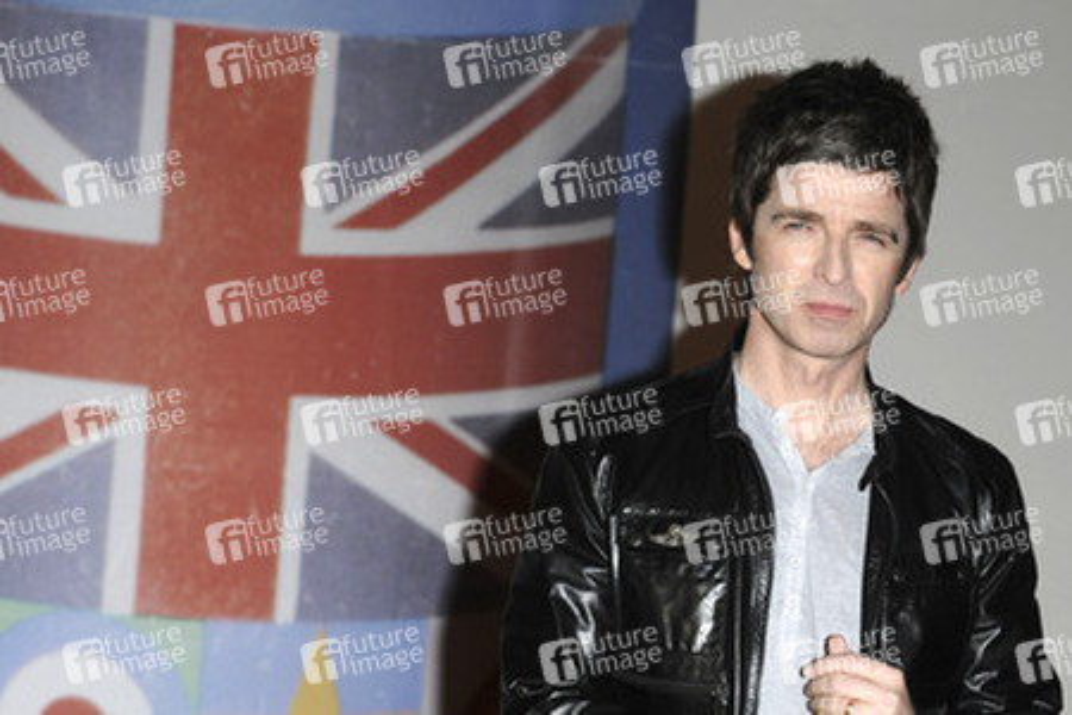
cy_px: 358
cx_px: 536
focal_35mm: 120
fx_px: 3573
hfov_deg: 17.1
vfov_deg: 11.4
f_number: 4.5
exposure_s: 1/160
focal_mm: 80
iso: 320
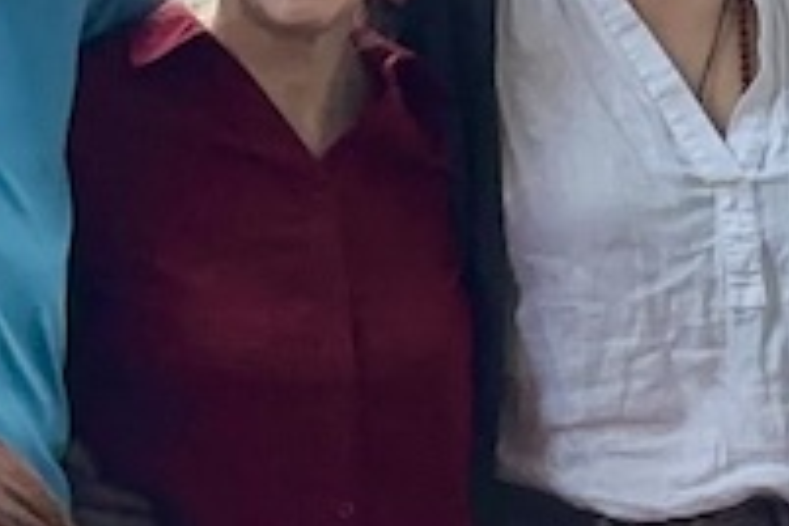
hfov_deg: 11.7
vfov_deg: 7.6
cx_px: 402
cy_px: 885
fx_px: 3857
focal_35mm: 176
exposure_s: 1/60
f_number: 1.78
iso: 500
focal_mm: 6.86
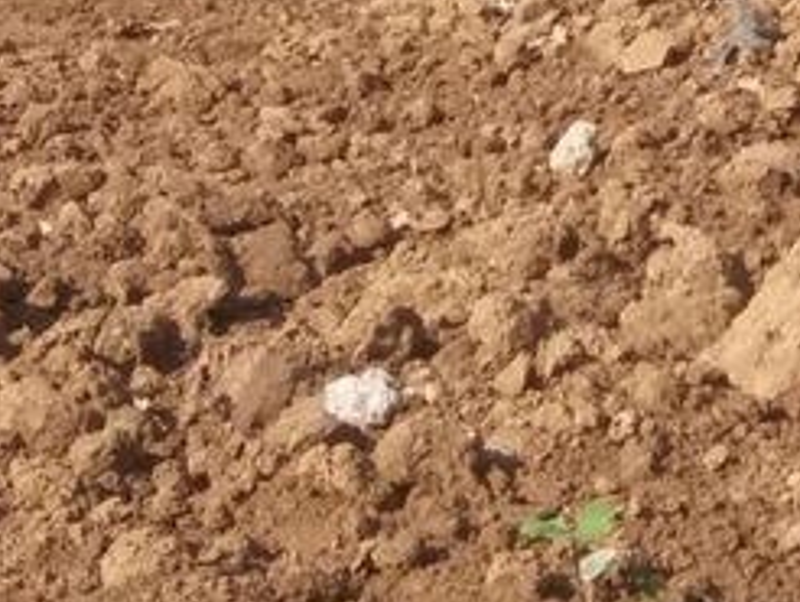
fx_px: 2105
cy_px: -264
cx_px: 1164
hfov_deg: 19.1
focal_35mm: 91
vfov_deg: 15.2
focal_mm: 3.7
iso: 64
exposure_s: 1/859
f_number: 1.9
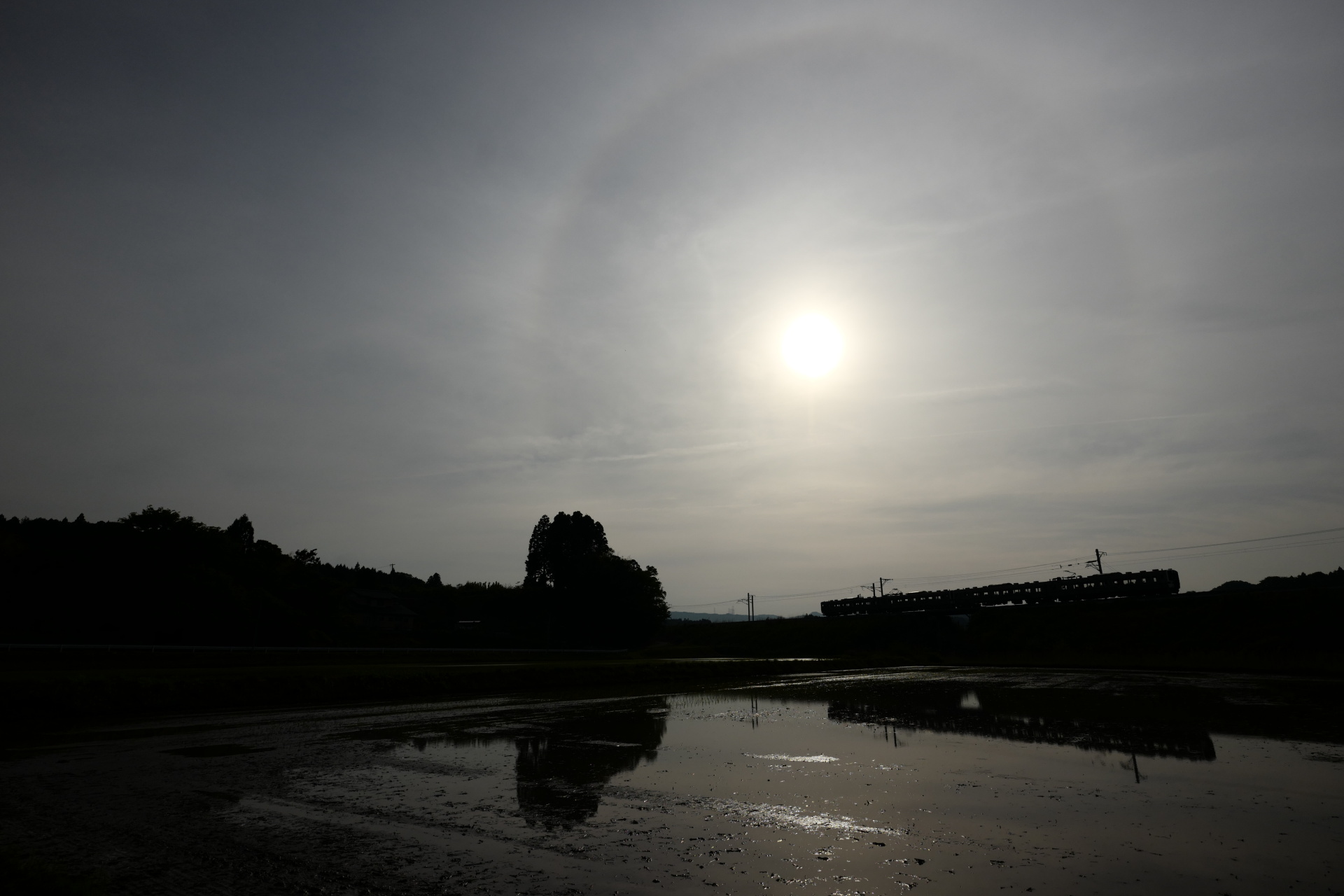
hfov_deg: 86.9
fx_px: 709
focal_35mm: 19
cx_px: 672
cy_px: 448
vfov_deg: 64.6
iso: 400
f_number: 7.1
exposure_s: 1/4000
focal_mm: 19
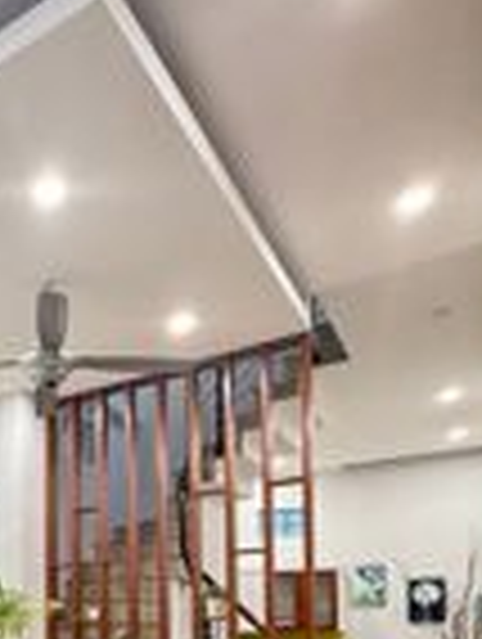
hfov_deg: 36.3
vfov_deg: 45.0
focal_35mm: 35
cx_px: -11
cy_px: 630
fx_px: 648
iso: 250
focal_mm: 2.22
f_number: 2.2
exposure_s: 1/50
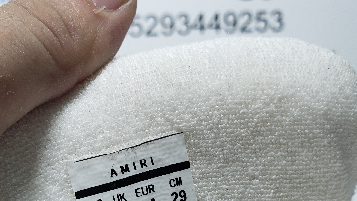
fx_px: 454
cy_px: 194
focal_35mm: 48
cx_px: 128
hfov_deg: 42.5
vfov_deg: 24.0
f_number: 2.4
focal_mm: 4.3
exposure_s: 1/183
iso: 50
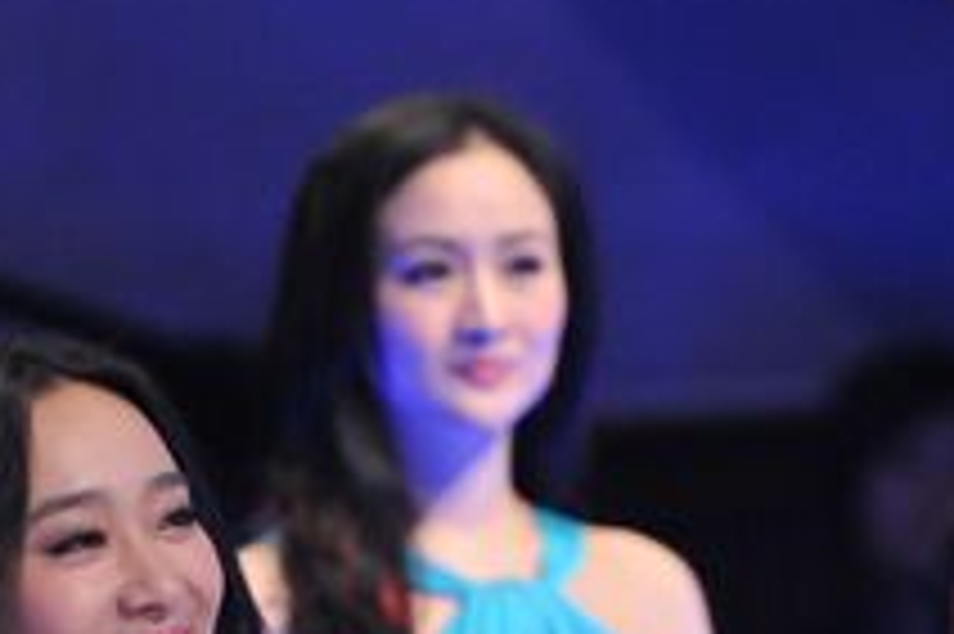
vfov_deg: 1.7
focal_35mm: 787
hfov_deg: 2.6
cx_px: 74
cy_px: 728
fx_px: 20839
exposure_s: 1/200
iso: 1600
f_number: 4
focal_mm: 200
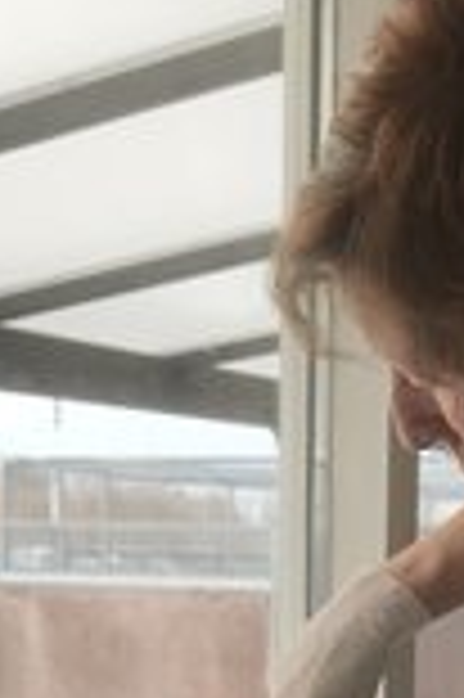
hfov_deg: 15.4
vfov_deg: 22.1
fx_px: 1705
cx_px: 374
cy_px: 727
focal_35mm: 88
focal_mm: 3.99
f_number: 1.8
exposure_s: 1/351
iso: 20
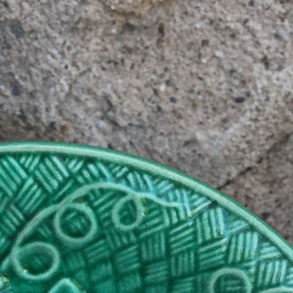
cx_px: 13
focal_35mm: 91
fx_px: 871
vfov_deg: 17.1
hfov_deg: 18.7
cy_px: 451
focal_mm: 4.15
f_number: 2.2
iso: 32
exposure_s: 1/275
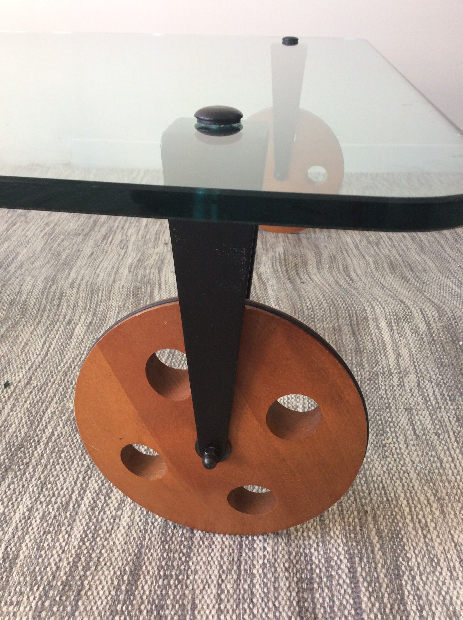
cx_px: 232
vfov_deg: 56.9
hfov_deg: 44.1
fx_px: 572
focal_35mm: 32
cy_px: 310
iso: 50
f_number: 2.4
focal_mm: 3.3
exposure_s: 1/50
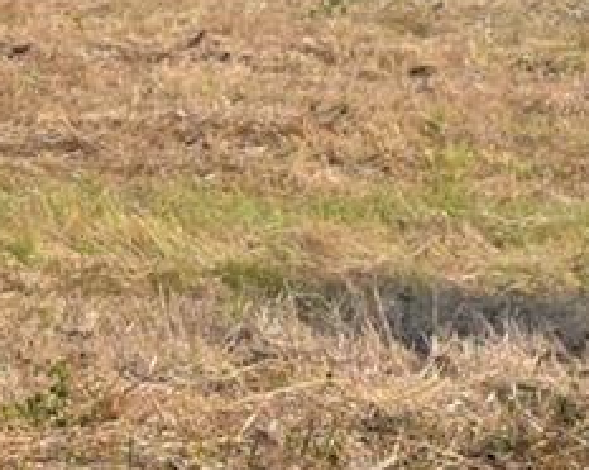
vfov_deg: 4.2
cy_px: -163
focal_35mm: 371
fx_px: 6462
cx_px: -1335
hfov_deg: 4.9
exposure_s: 1/350
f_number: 9.5
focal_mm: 30
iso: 200
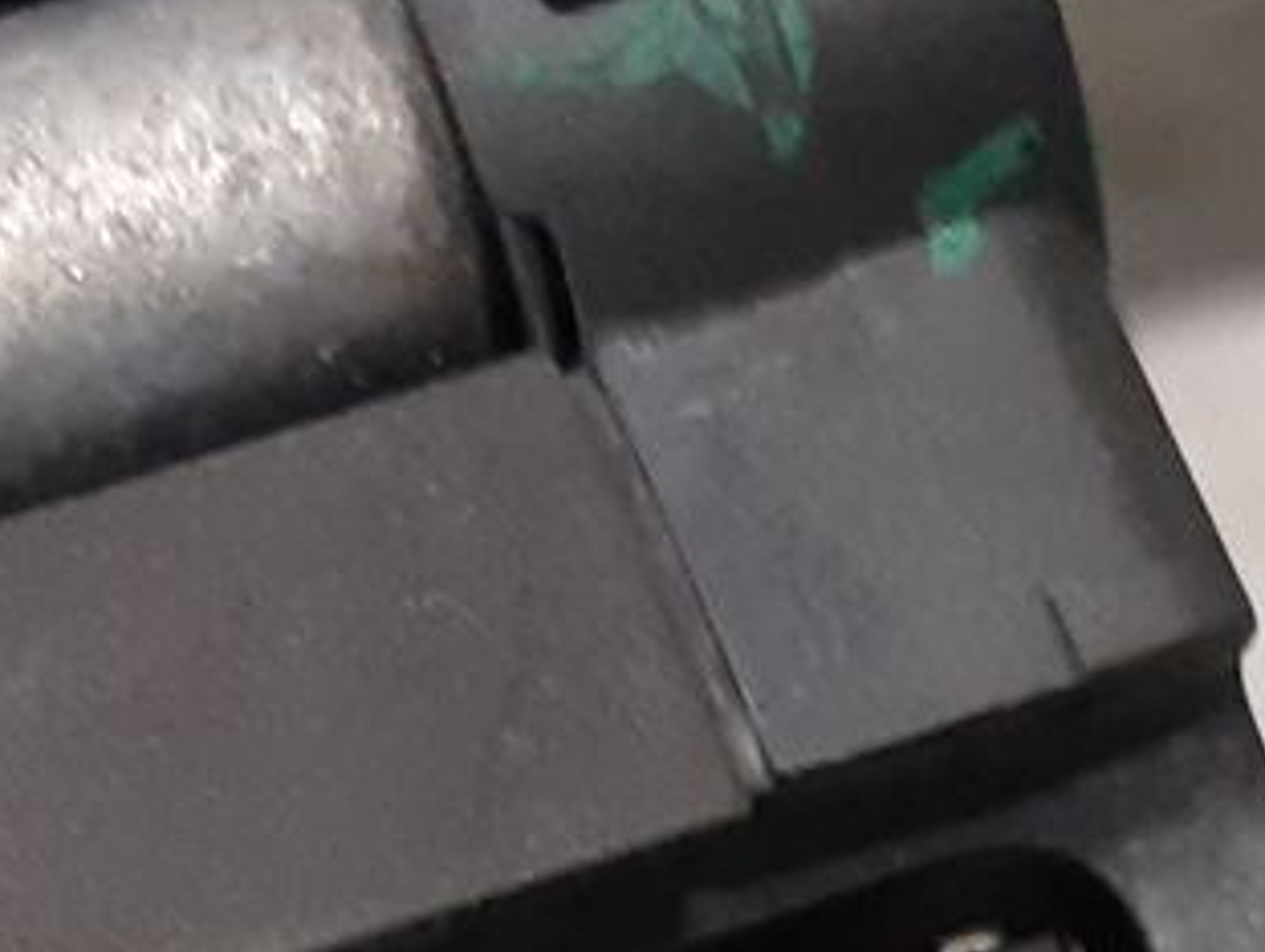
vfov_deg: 8.4
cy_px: 1583
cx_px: 696
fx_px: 6256
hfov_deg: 11.5
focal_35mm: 171
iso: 250
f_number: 1.7
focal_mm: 3.93
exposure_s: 1/50
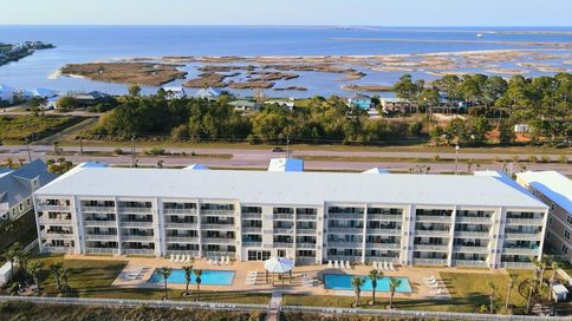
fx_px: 409
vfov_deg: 42.7
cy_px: 130
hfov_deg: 69.9
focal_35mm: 27
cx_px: 279
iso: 100
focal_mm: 4.5
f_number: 2.8
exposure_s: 1/500
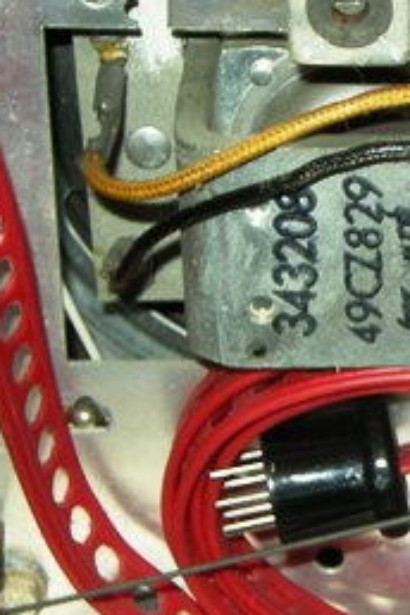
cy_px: 443
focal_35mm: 168
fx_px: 2870
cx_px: 656
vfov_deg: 12.2
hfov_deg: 8.0
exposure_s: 1/60
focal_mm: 8.8
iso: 64
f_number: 3.8
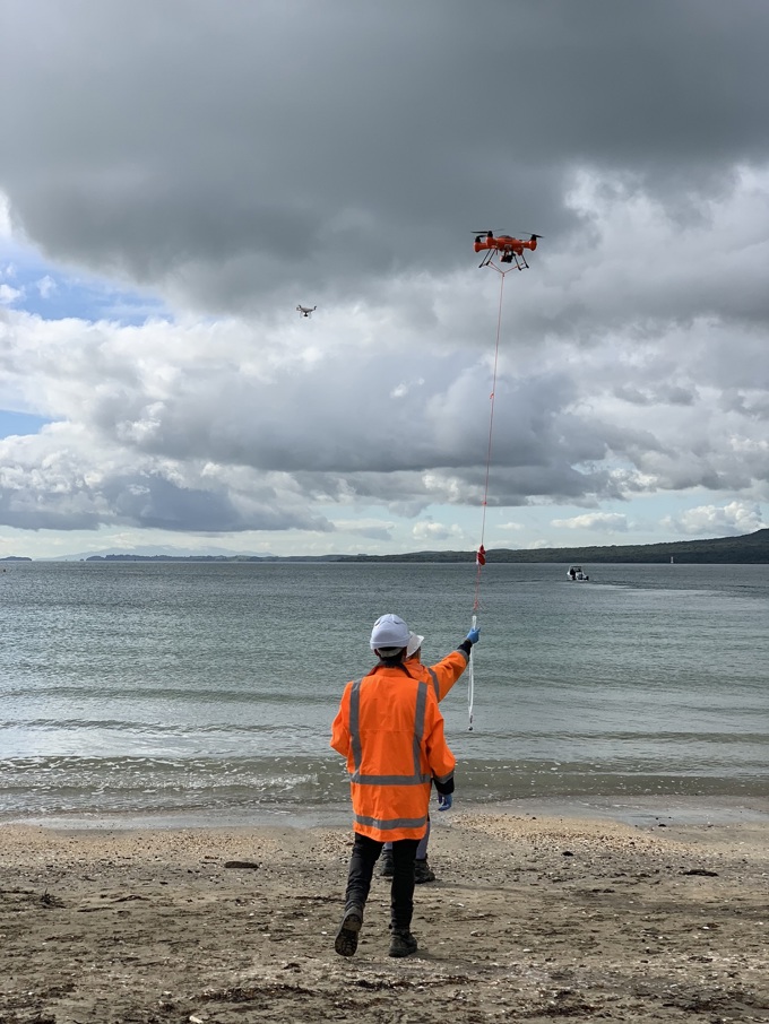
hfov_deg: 28.0
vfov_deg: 36.8
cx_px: 384
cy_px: 512
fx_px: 1540
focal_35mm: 52
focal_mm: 6
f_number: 2.4
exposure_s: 1/1497
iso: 16
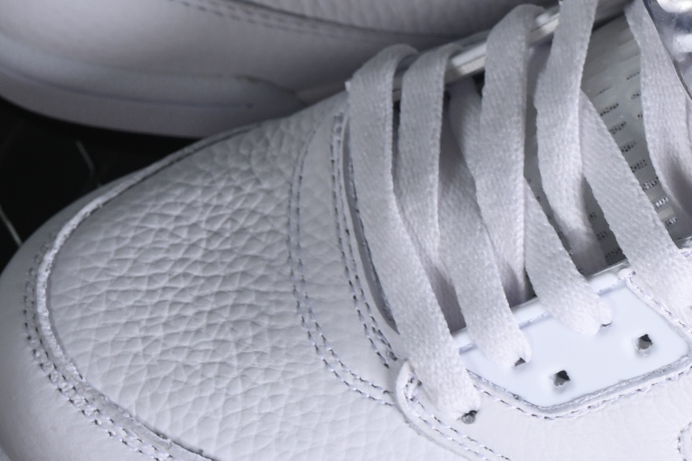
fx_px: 5054
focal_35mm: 263
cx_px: 788
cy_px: -27
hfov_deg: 7.8
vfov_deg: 5.2
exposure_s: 1/100
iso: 160
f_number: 7.1
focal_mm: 50
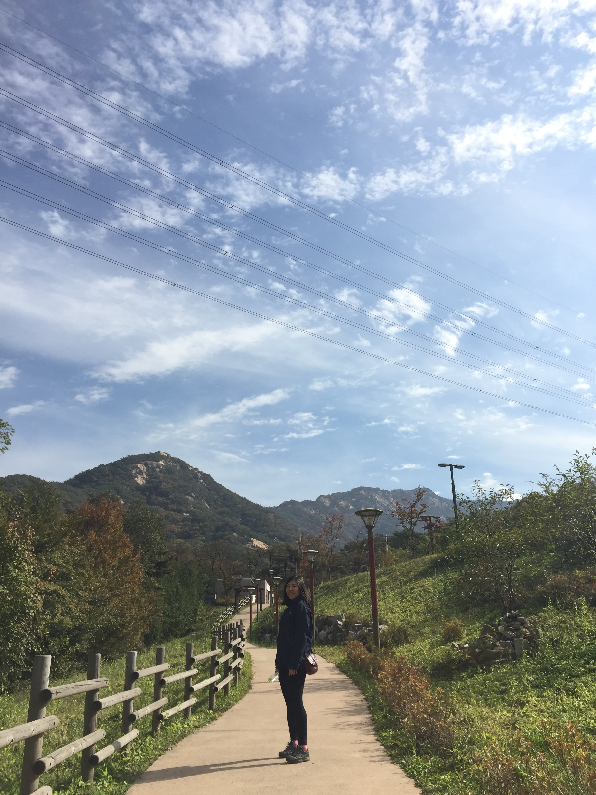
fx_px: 666
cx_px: 298
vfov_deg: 61.7
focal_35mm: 29
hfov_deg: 48.2
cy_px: 398
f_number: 2.2
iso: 32
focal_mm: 4.15
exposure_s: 1/2198
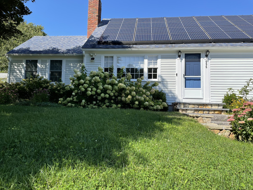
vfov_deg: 53.1
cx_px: 126
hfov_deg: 67.3
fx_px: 190
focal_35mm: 26
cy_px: 95
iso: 32
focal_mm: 4.2
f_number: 1.6
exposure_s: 1/1435
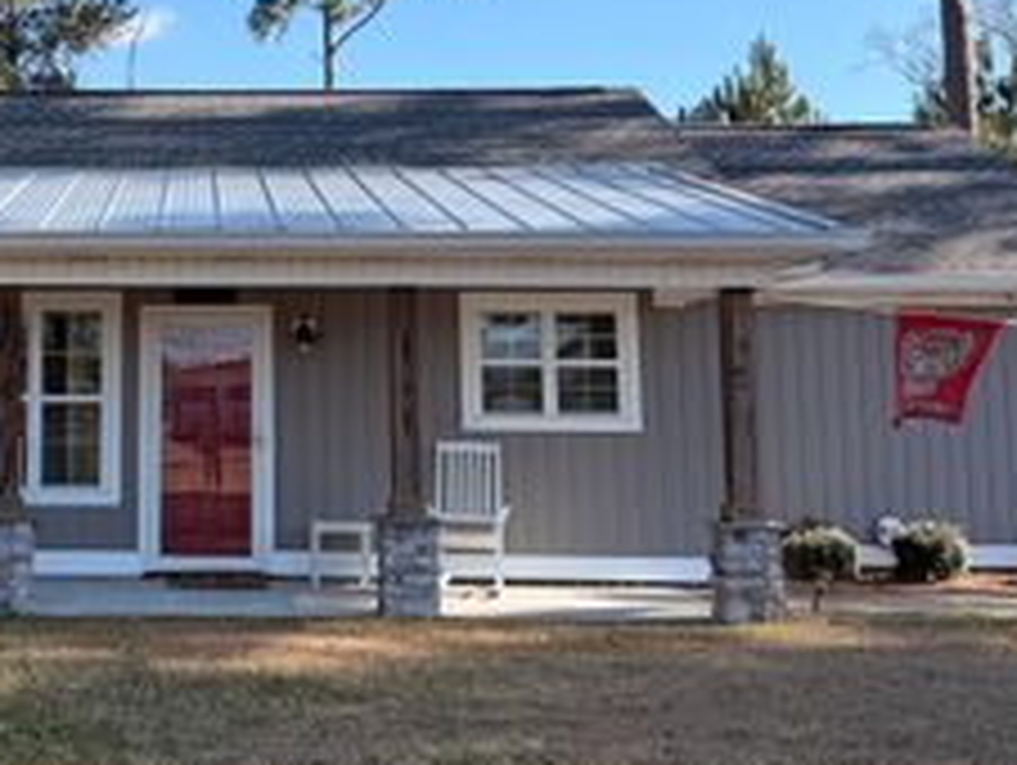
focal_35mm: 53
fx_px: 1559
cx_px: 189
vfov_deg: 27.4
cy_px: 236
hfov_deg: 34.9
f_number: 1.78
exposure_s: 1/2370
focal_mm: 6.76
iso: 80
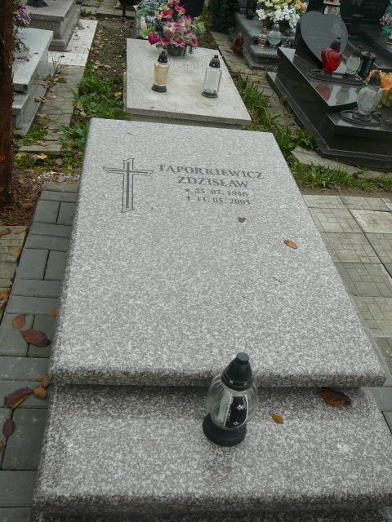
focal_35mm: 35
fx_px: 528
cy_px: 261
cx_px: 196
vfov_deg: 52.6
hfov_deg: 40.7
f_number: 2.8
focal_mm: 5.2
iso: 80
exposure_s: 1/200
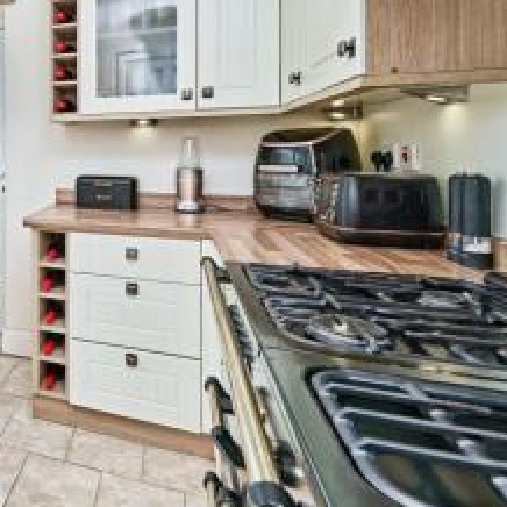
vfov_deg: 59.0
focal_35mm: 26
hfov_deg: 48.6
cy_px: 155
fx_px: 431
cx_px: -14
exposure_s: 1/60
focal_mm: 14
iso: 400
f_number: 8
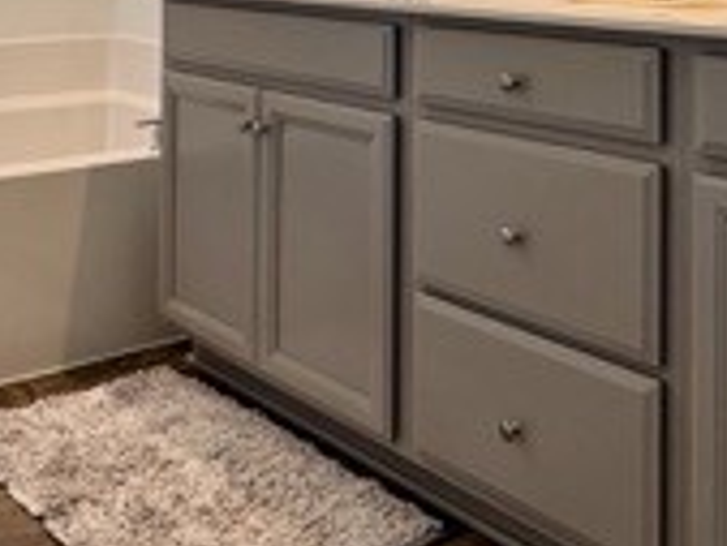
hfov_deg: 36.1
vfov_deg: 25.4
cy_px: -64
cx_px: 301
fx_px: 1114
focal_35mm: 53
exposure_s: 1/120
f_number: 2.2
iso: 80
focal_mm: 2.22
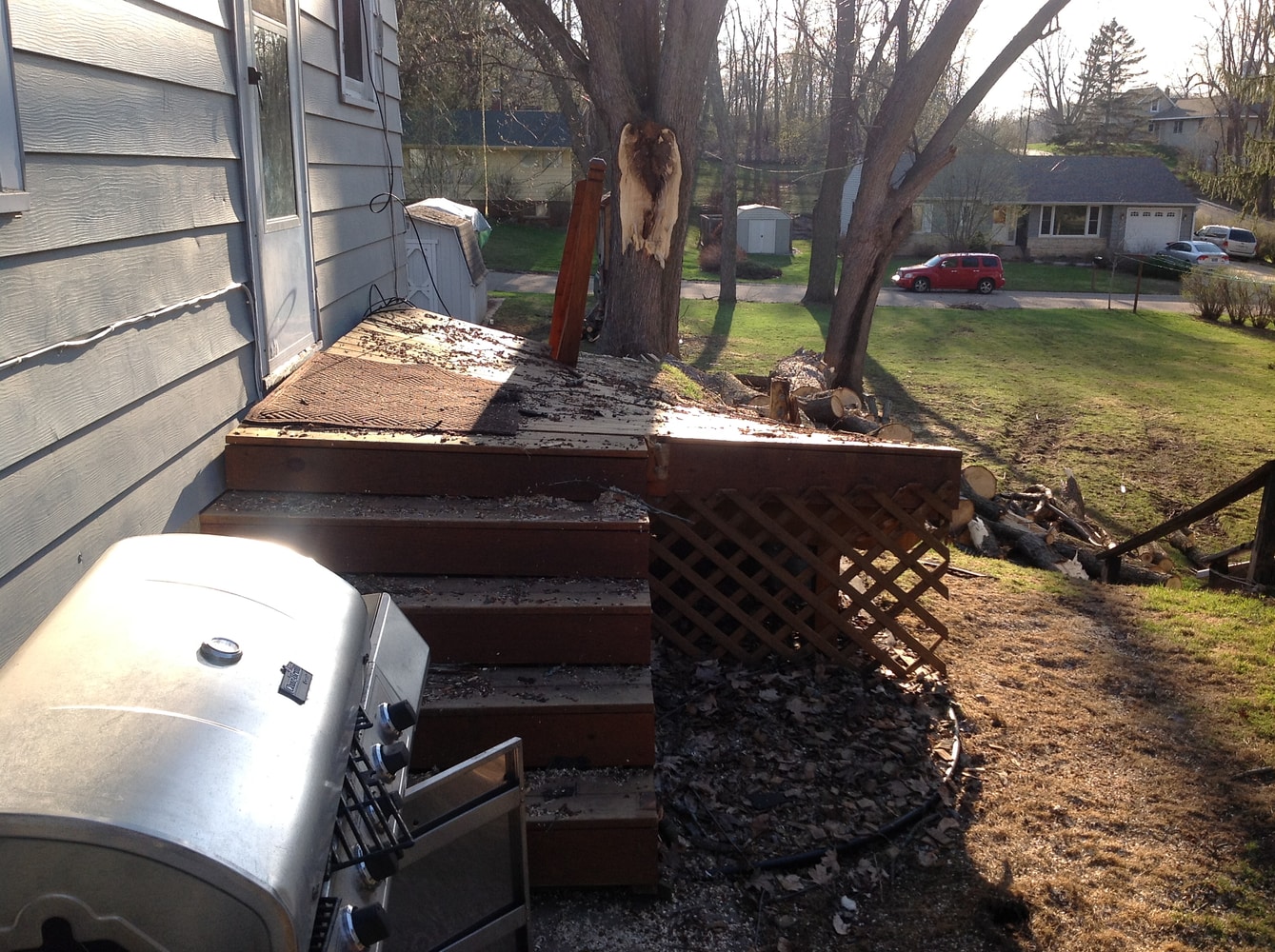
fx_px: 1287
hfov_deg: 52.7
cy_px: 476
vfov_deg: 40.6
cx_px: 638
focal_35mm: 35
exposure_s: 1/458
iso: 80
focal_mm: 4.28
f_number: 2.4
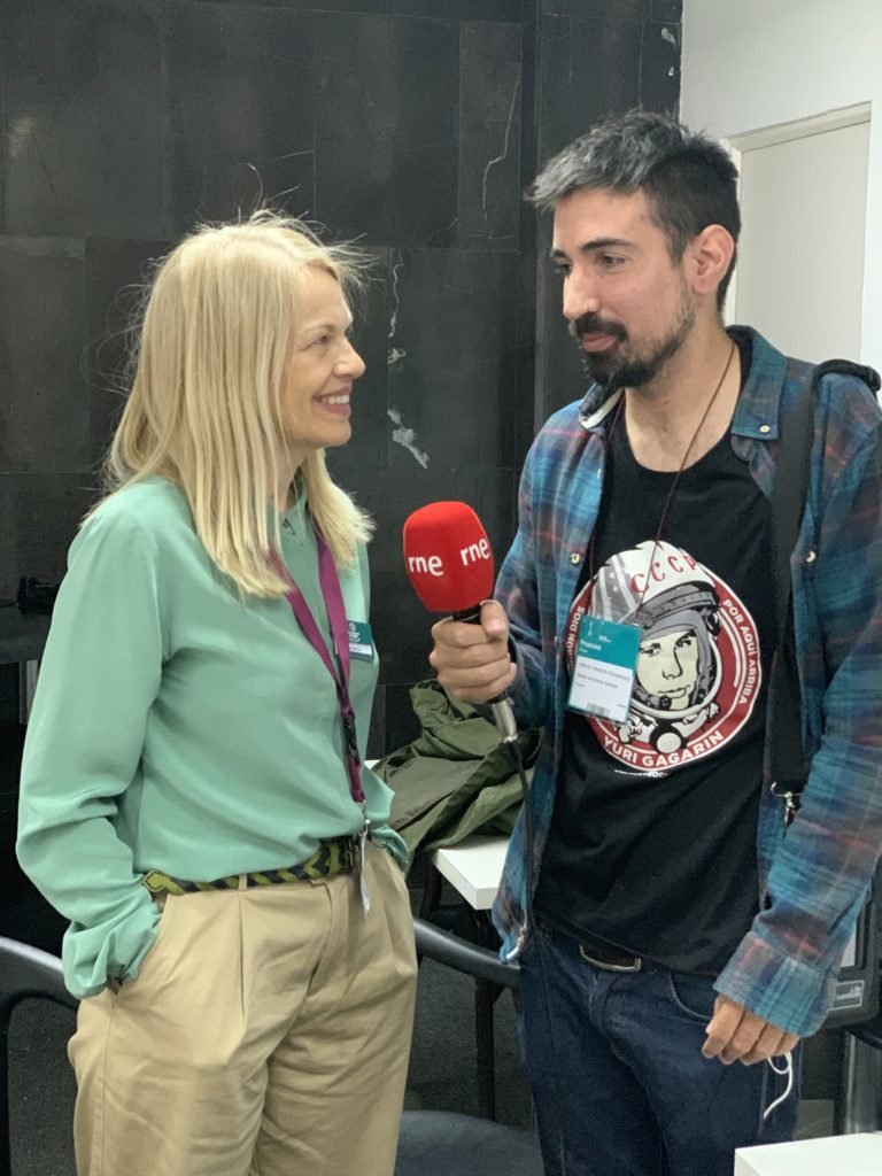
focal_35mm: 52
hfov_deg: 28.0
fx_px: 1767
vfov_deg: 36.8
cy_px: 588
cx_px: 441
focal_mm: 6
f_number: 2.4
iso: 400
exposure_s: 1/25
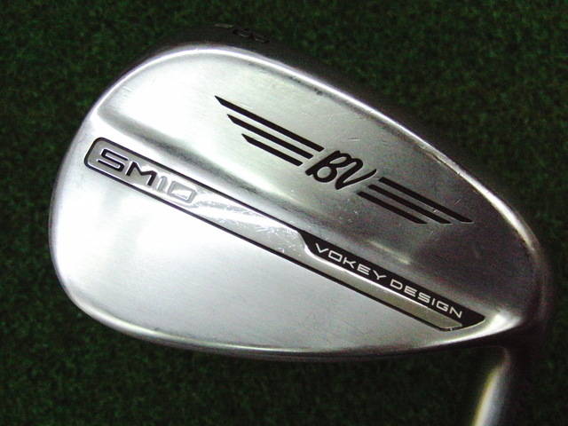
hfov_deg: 50.1
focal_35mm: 37
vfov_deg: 38.7
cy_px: 213
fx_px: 607
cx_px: 284
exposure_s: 1/800
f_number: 3.6
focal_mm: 6.42
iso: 3200
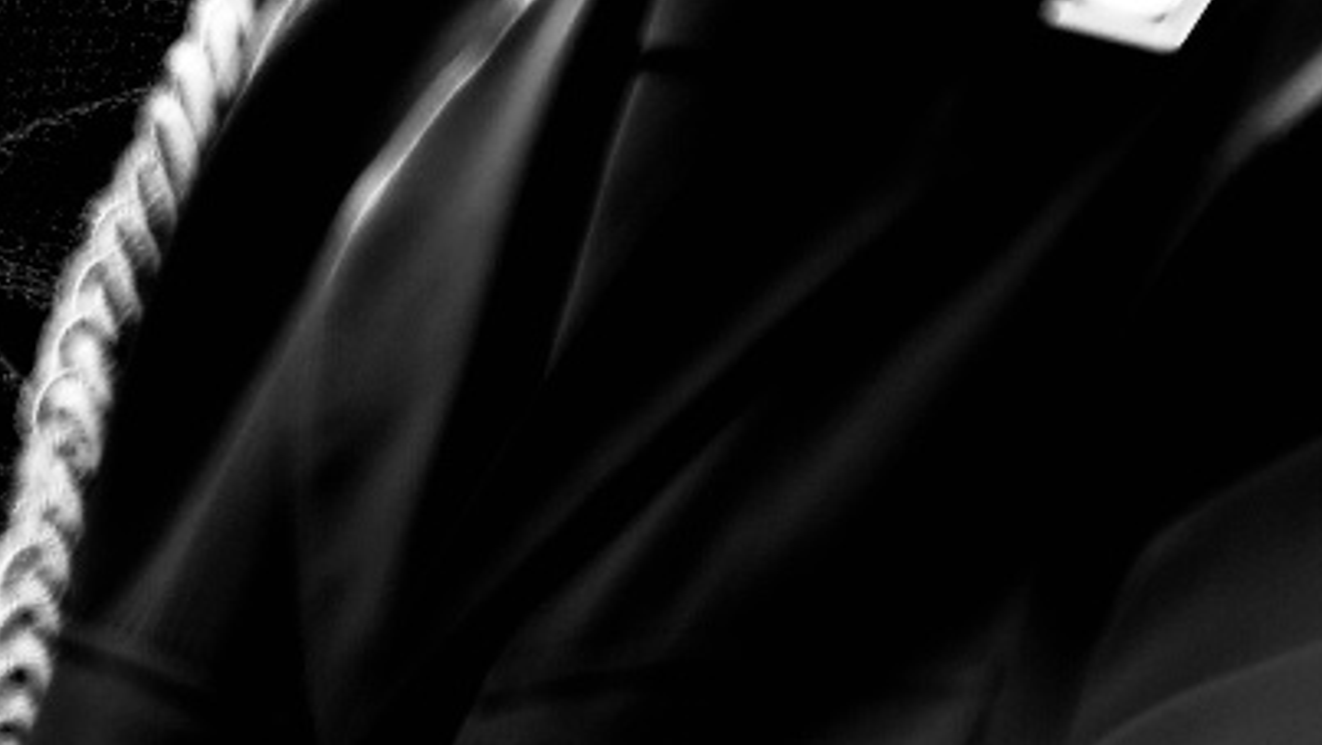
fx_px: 32857
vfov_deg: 1.3
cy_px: -528
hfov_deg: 2.3
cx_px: -518
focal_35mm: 937
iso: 200
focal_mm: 135
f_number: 6.4
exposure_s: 1/150
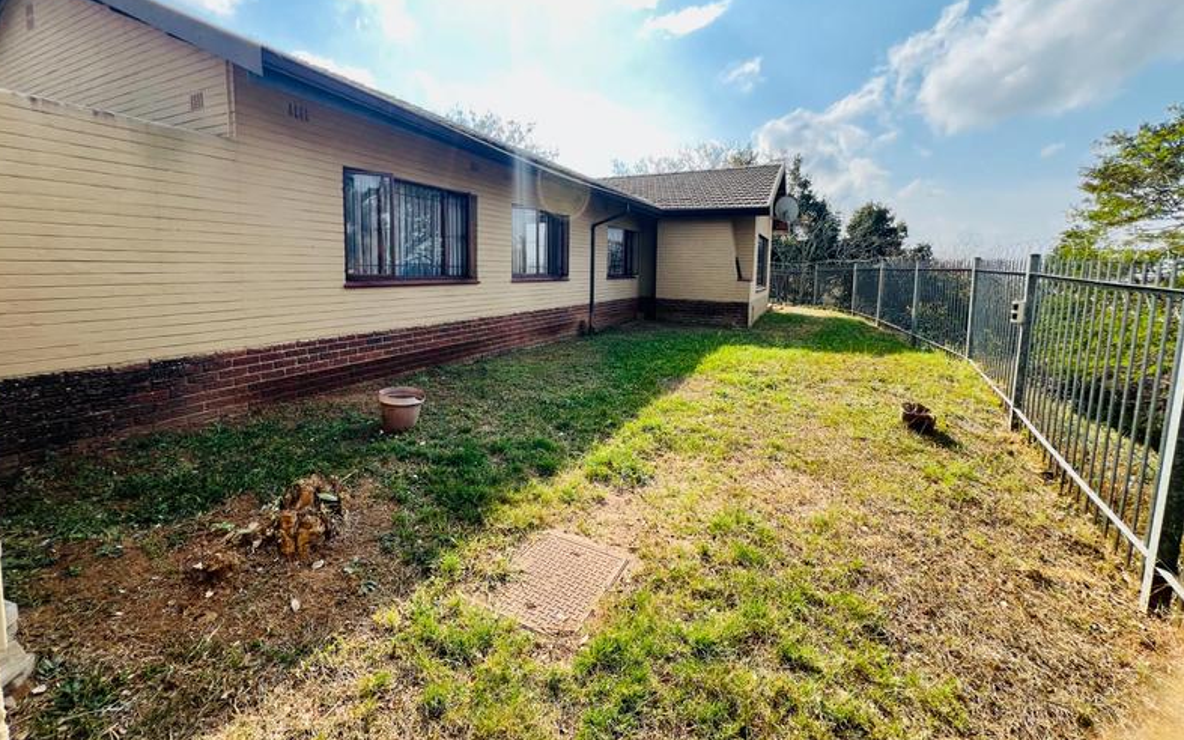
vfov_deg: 78.1
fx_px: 452
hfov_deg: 105.3
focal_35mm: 14
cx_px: 584
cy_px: 311
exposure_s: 1/570
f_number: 1.8
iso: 32
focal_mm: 1.57
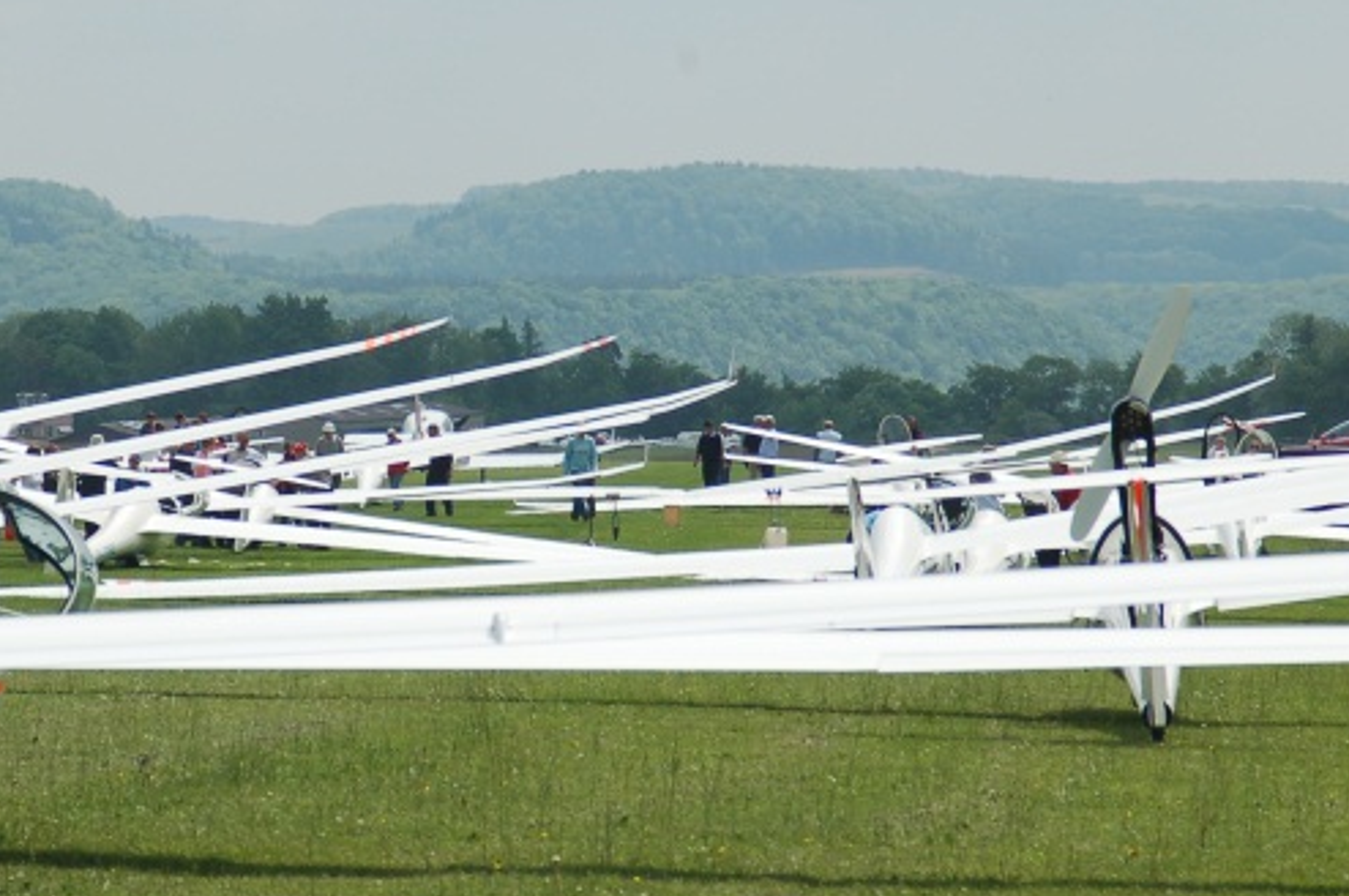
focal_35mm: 243
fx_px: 9094
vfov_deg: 5.6
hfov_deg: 8.5
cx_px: 519
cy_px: 347
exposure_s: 1/400
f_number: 11
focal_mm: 100
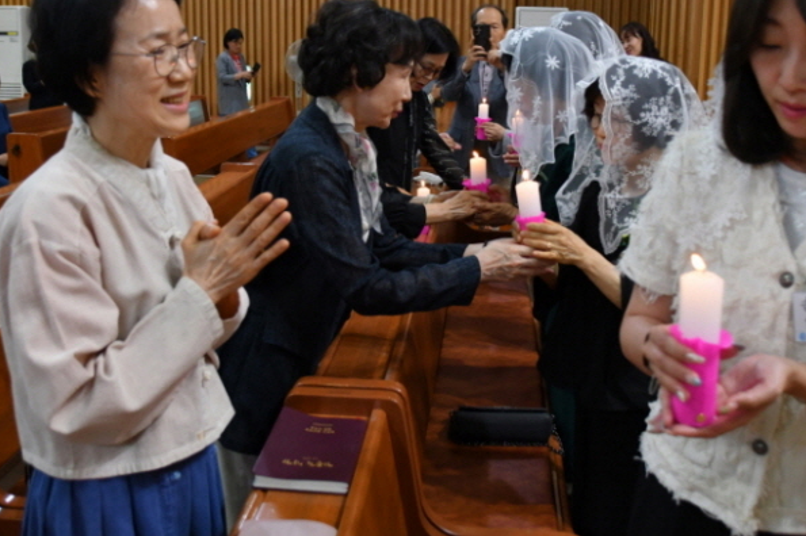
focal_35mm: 37
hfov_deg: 51.9
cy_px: 192
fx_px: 828
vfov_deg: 35.6
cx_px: 410
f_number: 3.5
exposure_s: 1/125
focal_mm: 18
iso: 1100
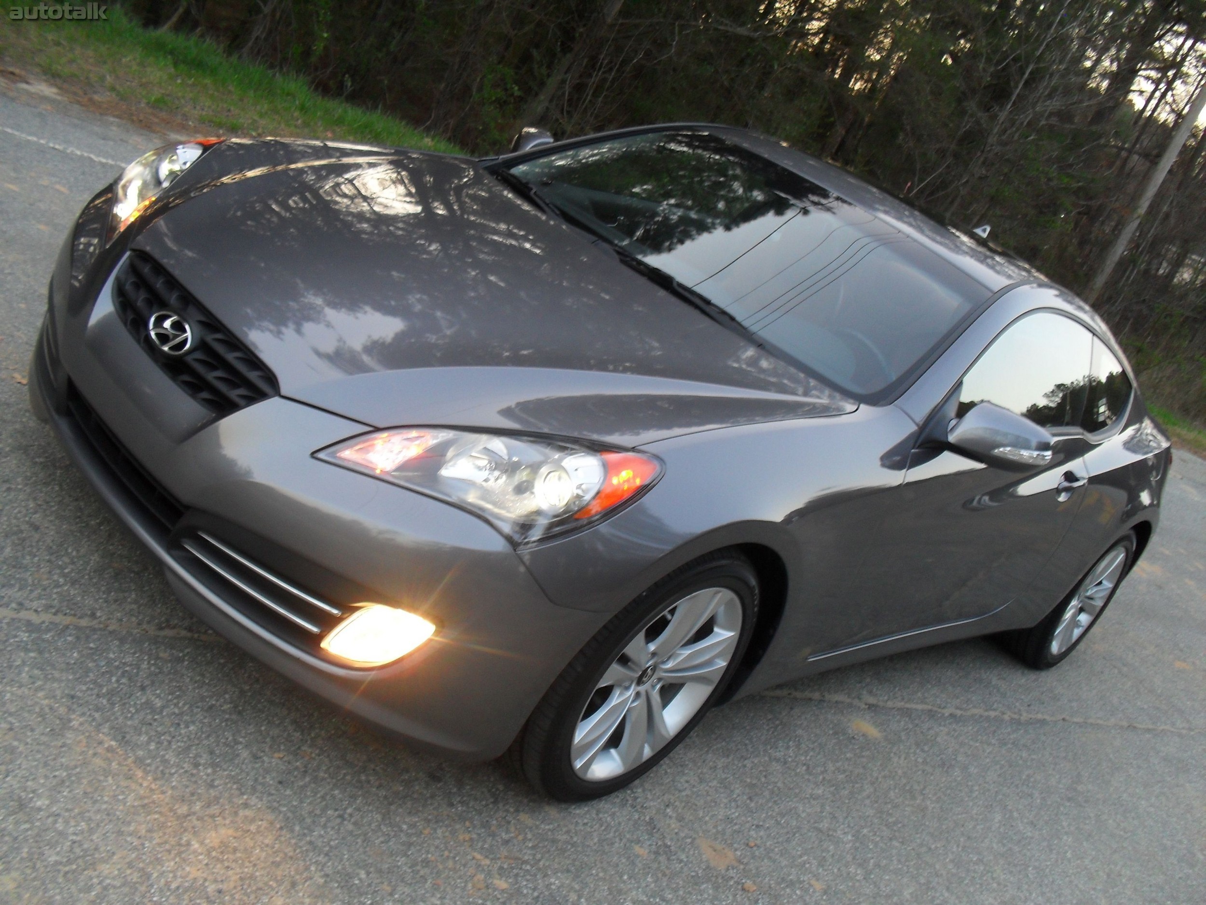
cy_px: 452
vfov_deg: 40.7
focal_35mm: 35
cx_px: 603
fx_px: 1219
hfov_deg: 52.6
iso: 160
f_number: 3.2
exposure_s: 1/30
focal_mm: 6.3
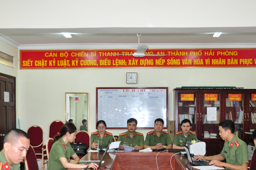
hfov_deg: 40.6
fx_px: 346
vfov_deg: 27.5
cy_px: 109
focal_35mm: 49
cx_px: 142
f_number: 4
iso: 800
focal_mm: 25
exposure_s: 1/60
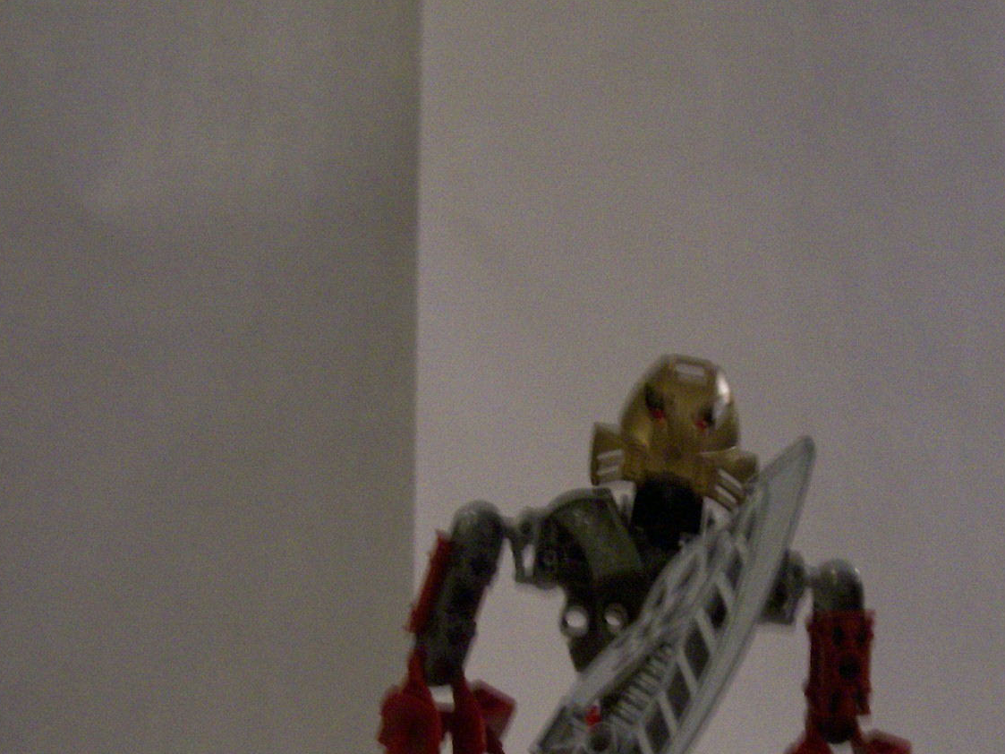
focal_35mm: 62
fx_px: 1800
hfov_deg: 30.9
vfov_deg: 23.0
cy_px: 682
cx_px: 703
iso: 160
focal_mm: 5.6
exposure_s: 1/8
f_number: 2.7
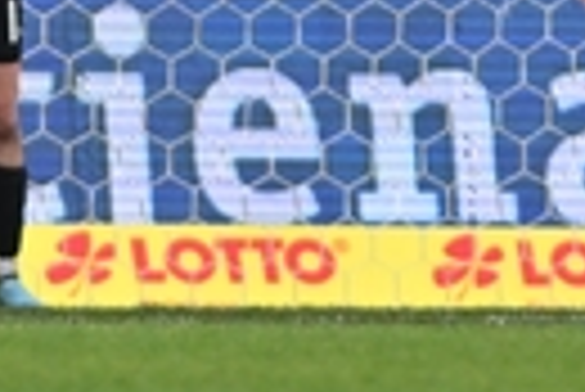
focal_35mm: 1382
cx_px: 382
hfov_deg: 1.5
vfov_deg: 1.0
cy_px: -144
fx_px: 22482
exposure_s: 1/2000
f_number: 3.5
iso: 1100
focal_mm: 300
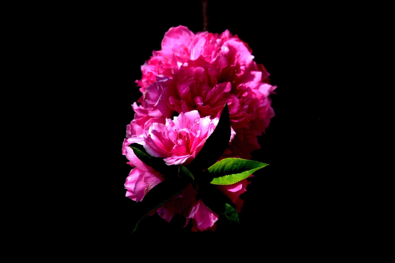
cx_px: 198
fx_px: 3290
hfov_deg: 6.9
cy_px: 132
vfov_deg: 4.6
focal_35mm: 300
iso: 400
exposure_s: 1/3200
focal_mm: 300
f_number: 5.6
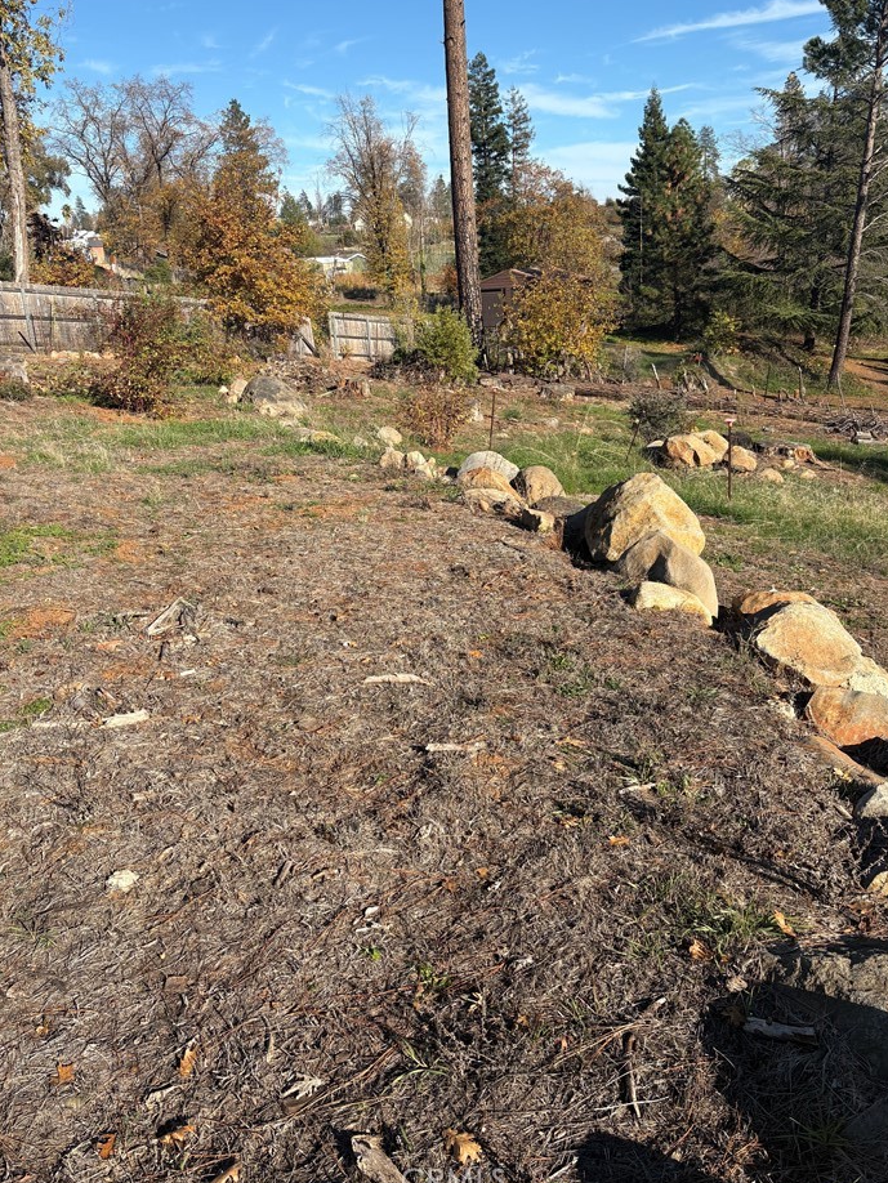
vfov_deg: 61.5
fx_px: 991
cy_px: 539
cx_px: 428
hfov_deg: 48.2
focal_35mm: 29
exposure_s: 1/2639
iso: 50
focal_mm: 5.96
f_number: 1.6
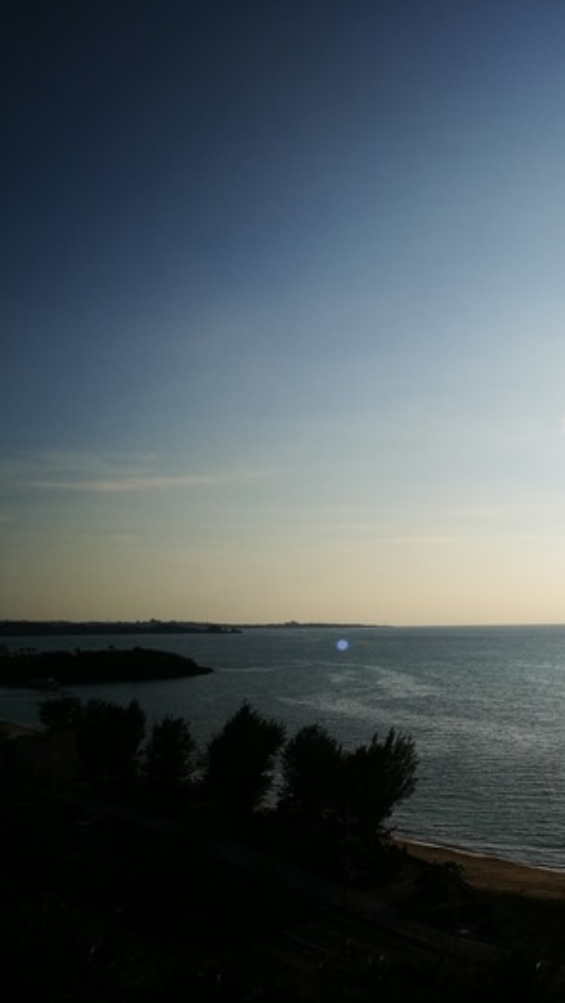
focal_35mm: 40
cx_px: 656
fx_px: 1064
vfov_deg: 50.5
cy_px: 508
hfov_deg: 26.8
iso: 50
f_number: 2.2
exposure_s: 1/4082
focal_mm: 4.5
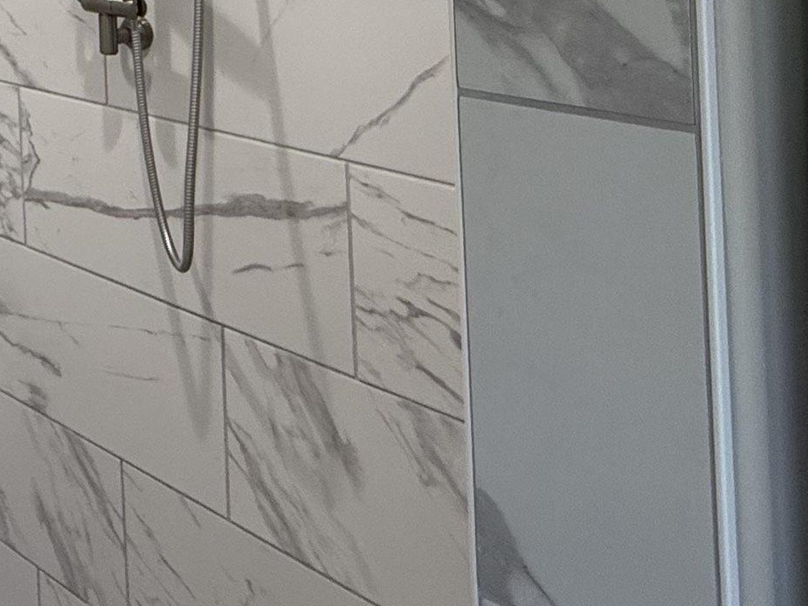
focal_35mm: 46
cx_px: -288
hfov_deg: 30.6
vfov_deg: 27.2
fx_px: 1074
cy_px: -148
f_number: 2.2
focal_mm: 2.22
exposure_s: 1/120
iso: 100
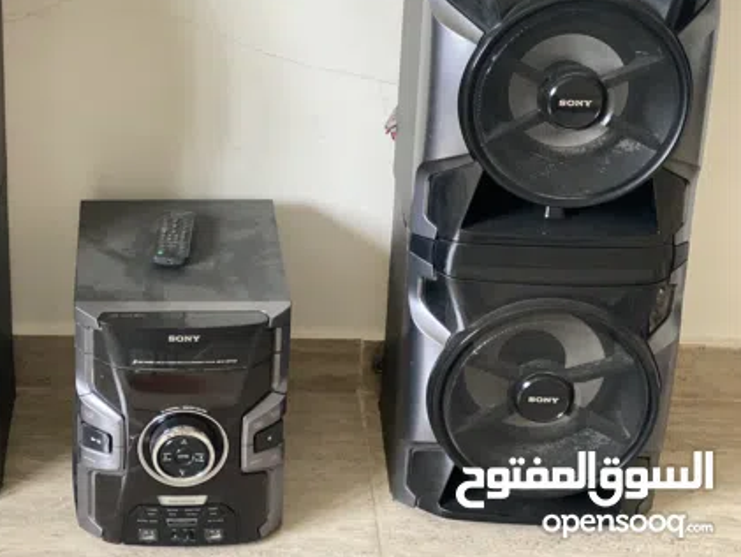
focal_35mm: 79
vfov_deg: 18.6
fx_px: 1692
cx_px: 192
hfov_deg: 24.5
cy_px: 157
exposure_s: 1/40
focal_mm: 6
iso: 250
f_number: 2
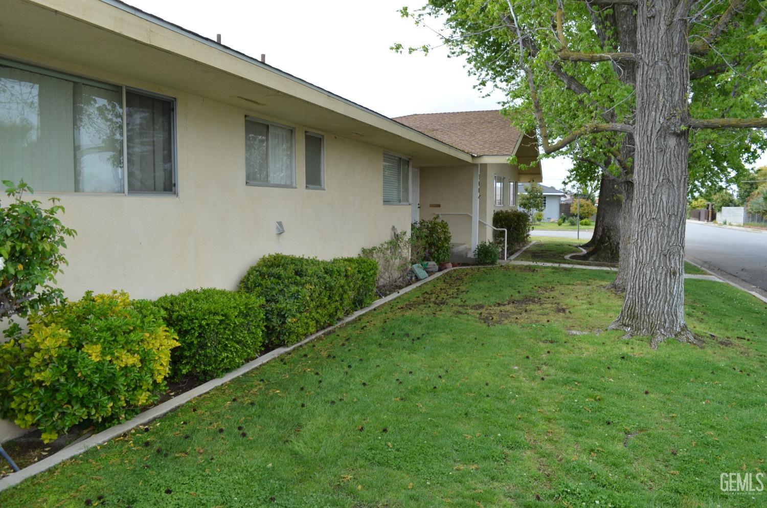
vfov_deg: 47.7
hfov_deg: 67.5
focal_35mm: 27
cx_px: 384
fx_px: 574
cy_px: 254
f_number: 8
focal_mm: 18
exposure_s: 1/250
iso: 200
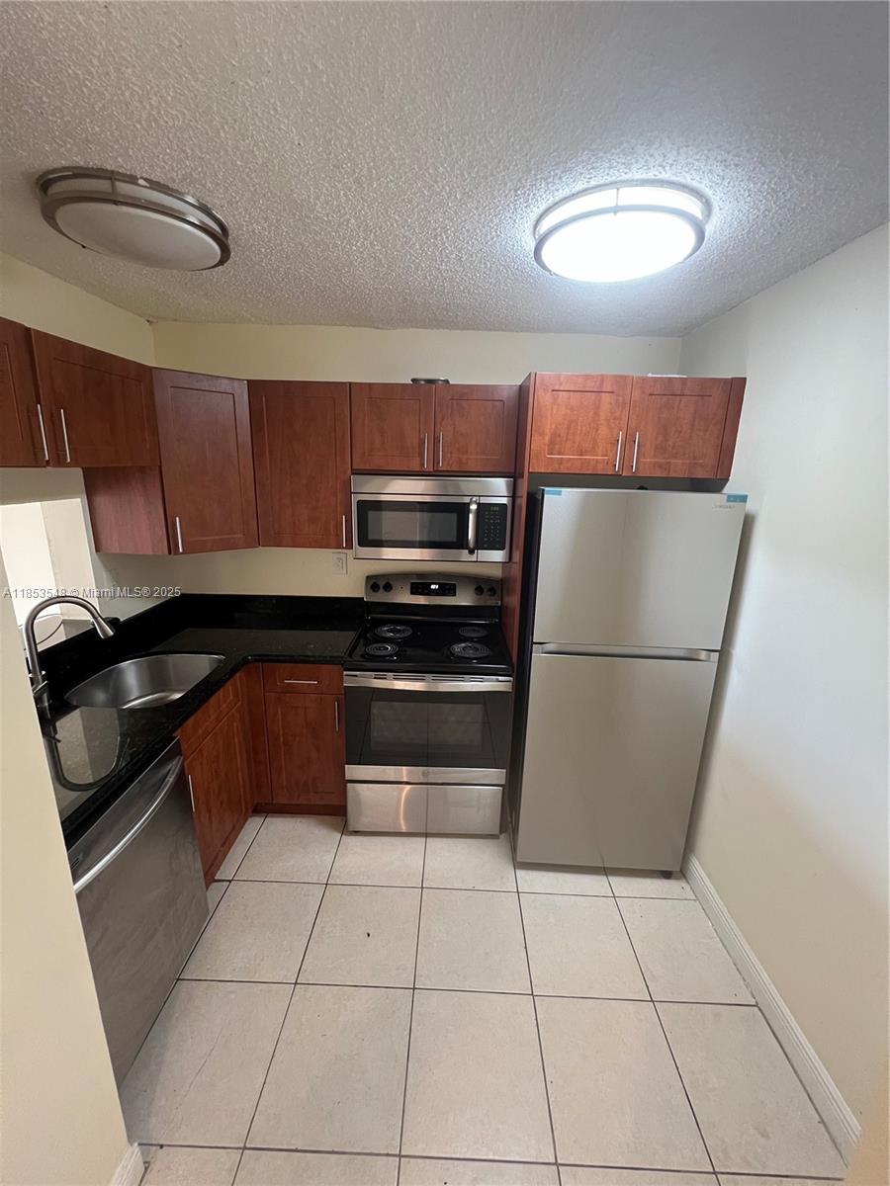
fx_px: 446
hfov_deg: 89.9
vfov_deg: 106.2
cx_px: 445
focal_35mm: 13
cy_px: 593
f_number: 1.8
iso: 400
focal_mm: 1.57
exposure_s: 1/60
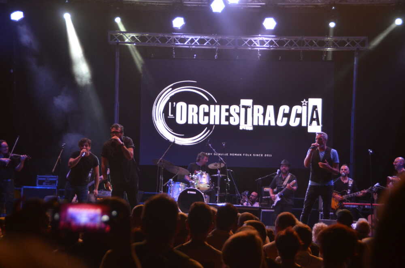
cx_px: 202
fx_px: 1145
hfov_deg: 20.1
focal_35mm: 102
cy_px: 134
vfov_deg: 13.4
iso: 1000
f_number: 5.3
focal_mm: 68
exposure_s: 1/125
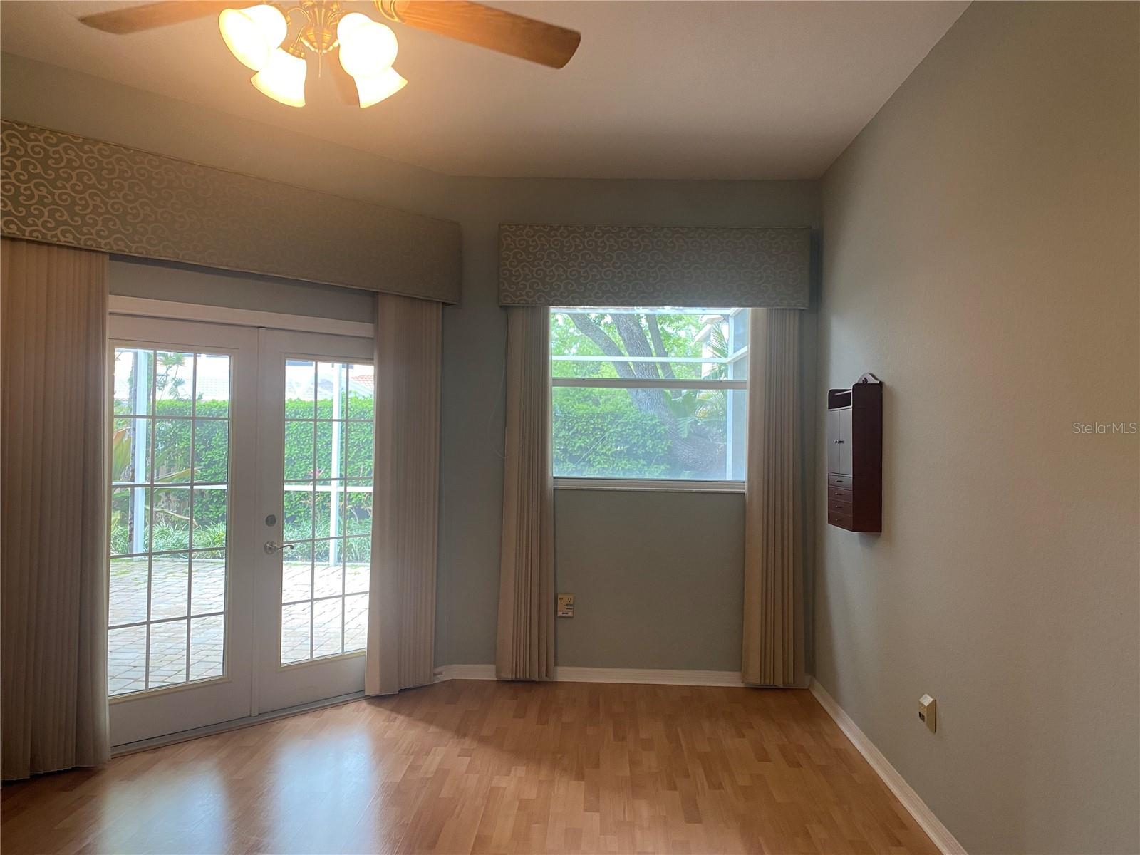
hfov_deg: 67.3
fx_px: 856
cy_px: 428
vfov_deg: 53.1
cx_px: 570
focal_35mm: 26
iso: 100
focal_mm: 4.25
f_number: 1.8
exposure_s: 1/60
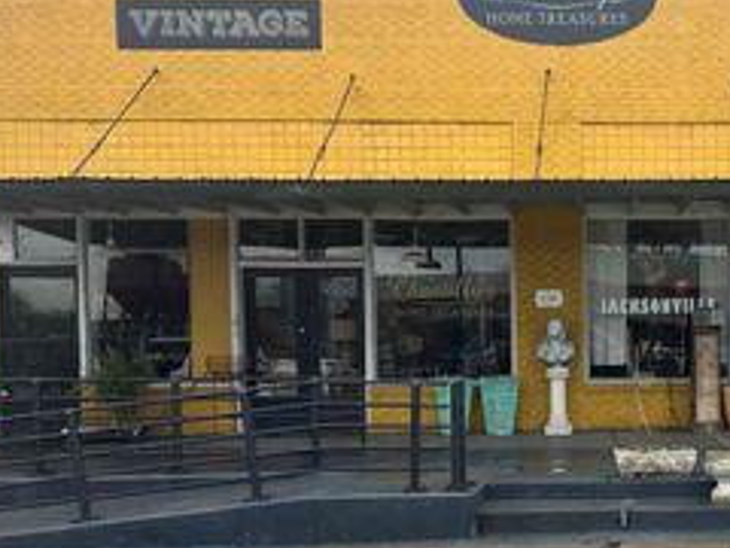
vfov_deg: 28.9
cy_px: 373
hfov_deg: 36.3
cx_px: 627
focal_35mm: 50
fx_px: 1054
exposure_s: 1/501
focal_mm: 6.86
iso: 80
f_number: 1.78
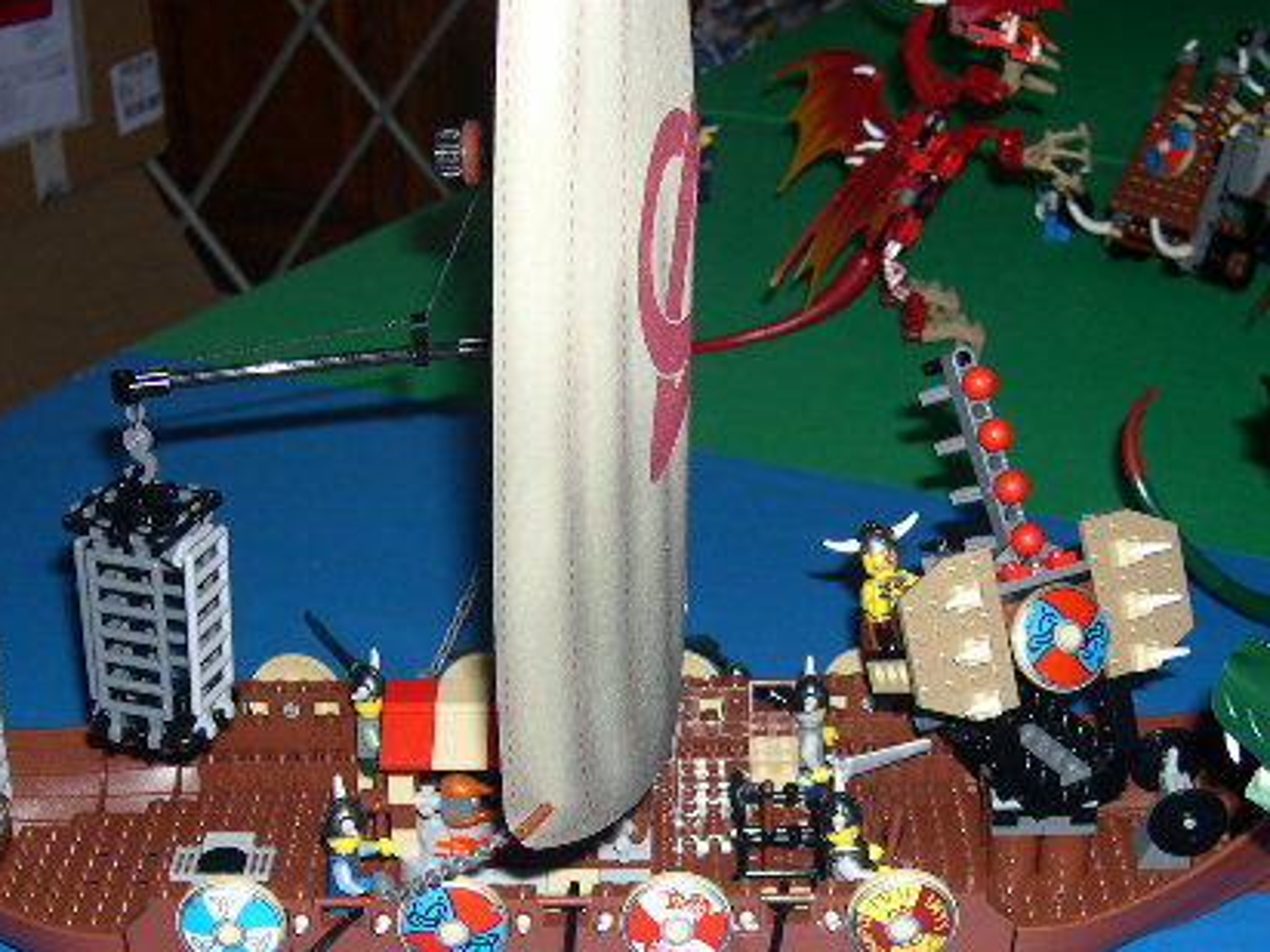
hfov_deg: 32.7
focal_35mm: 59
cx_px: 629
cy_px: 706
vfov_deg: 24.6
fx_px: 2165
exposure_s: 1/60
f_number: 2.8
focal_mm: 8
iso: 100
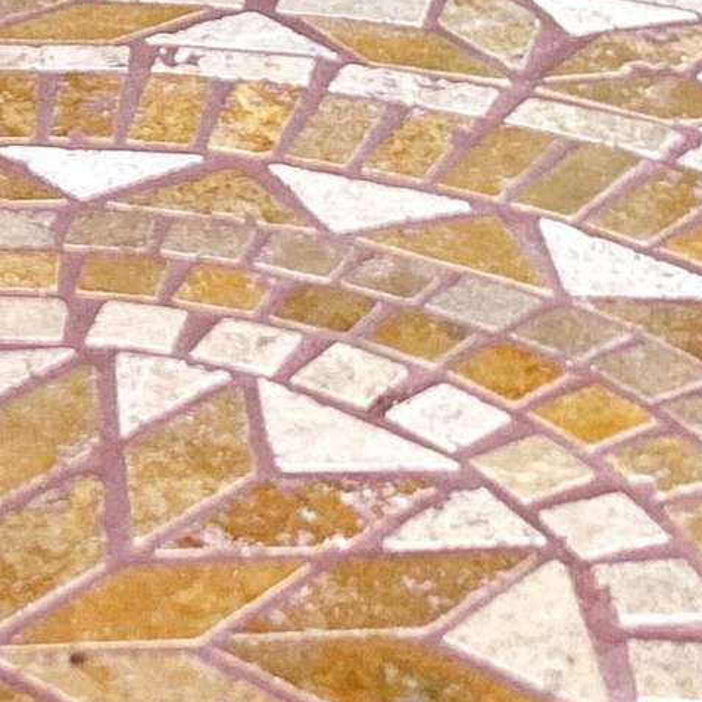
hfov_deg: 11.6
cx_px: -47
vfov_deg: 10.4
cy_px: -910
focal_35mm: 148
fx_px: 3396
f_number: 1.5
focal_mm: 5.7
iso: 80
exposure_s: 1/120
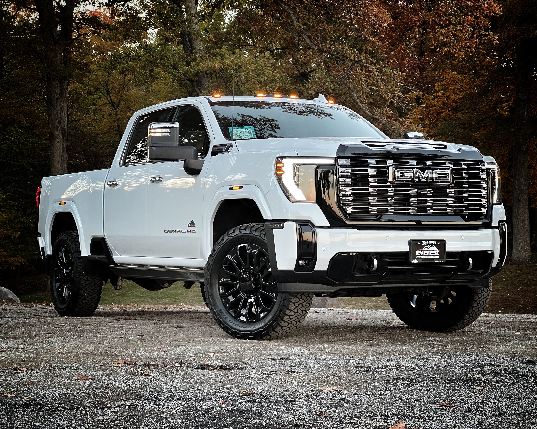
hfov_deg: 23.6
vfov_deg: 18.9
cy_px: 214
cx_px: 274
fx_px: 1287
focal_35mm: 81
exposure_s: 1/60
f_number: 2.8
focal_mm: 9
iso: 320
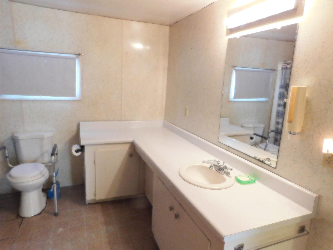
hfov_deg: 73.9
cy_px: 125
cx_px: 166
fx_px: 221
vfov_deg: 58.9
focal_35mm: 23
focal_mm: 4
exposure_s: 1/30
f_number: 3
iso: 400
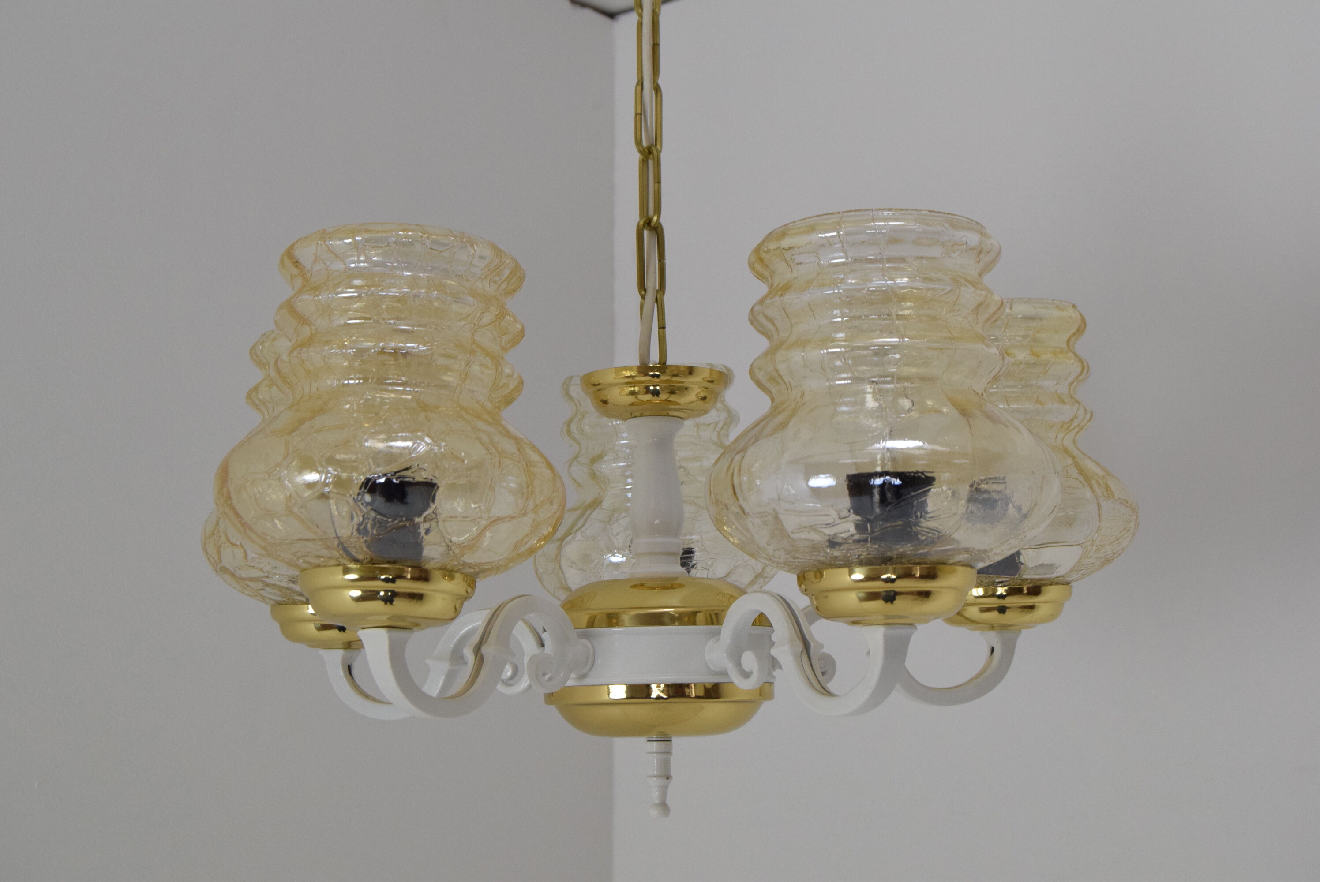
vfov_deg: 25.8
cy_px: 441
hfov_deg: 37.8
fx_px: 1926
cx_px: 660
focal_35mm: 52
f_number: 8
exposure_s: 1/250
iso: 1600
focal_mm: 35
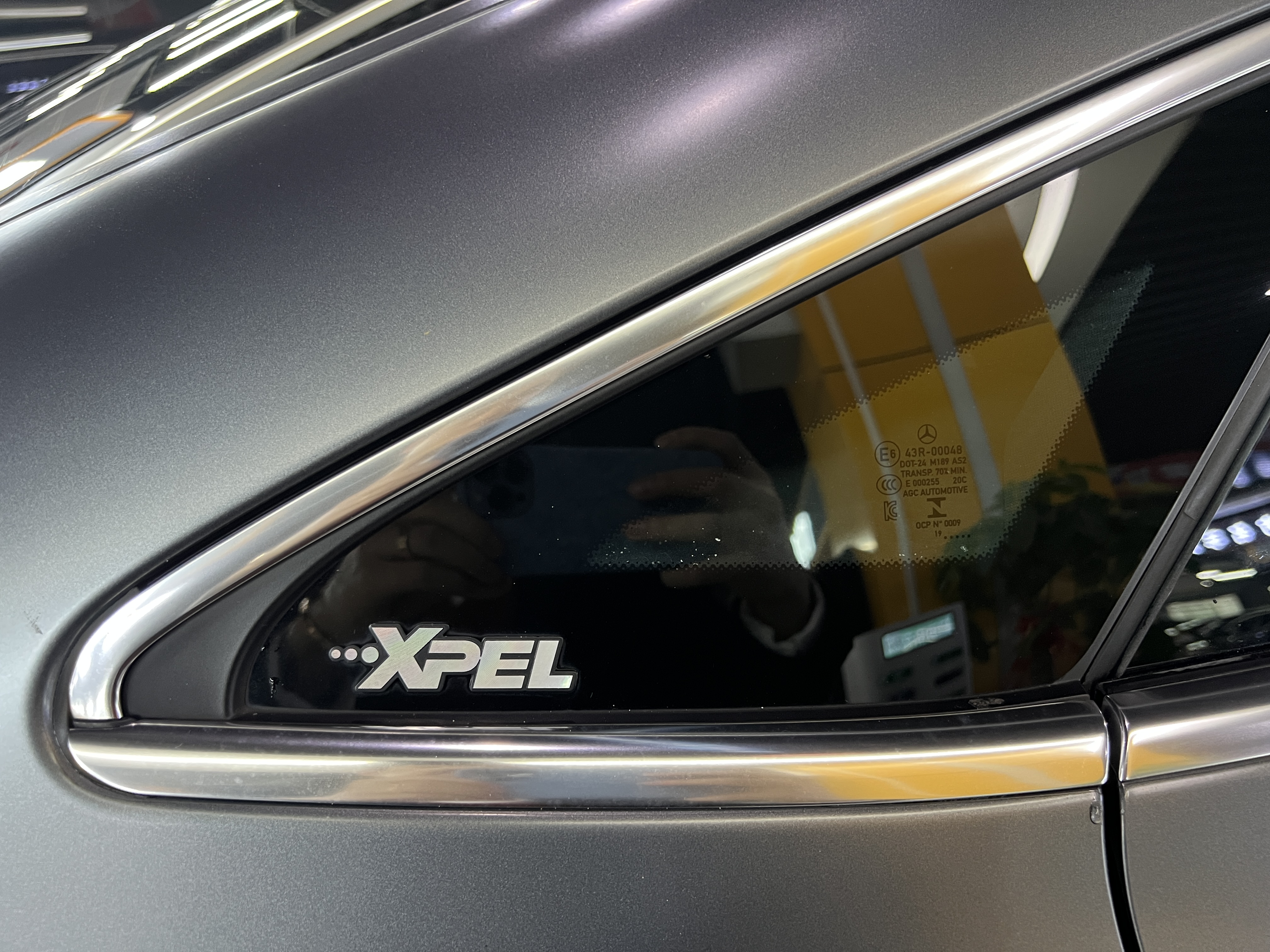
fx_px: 954
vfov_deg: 53.1
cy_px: 476
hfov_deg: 67.3
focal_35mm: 26
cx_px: 635
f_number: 1.5
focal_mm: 5.7
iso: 320
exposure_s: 1/50
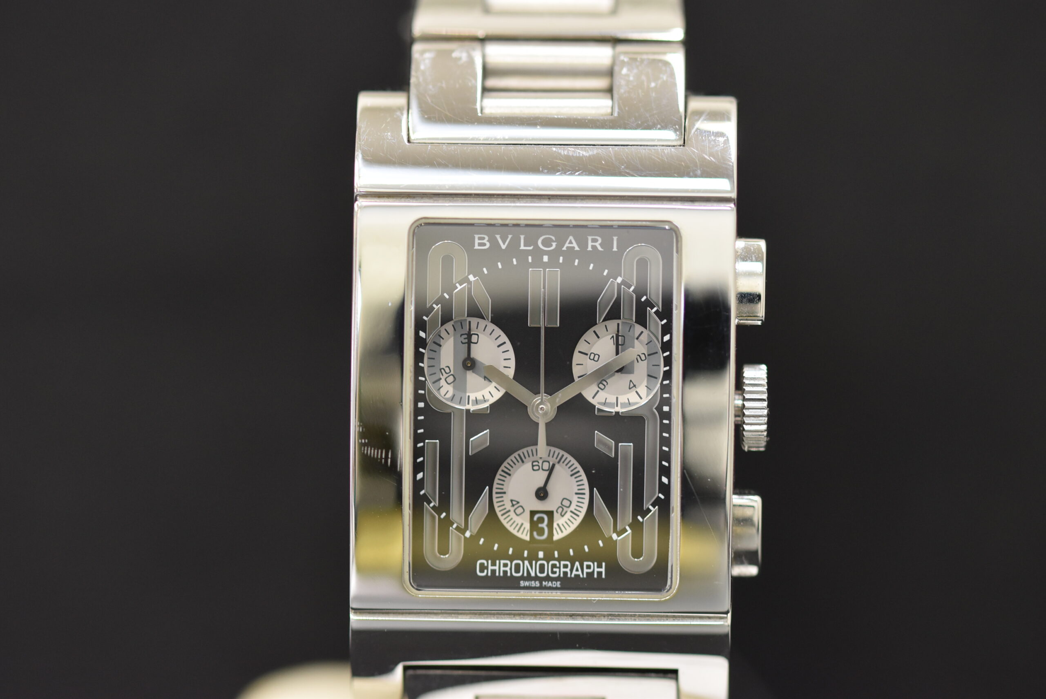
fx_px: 3925
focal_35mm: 135
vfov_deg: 10.2
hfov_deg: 15.2
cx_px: 523
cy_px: 350
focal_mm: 90
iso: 1000
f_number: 4
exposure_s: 1/125
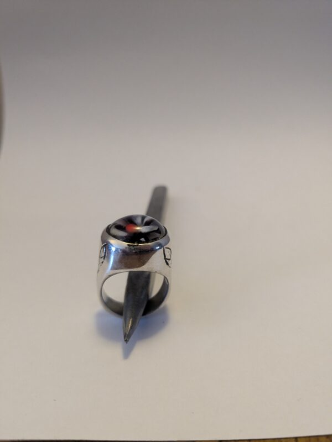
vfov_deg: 65.3
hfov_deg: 51.4
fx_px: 345
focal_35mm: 27
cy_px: 221
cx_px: 166
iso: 442
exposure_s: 1/50
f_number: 1.73
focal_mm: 4.38
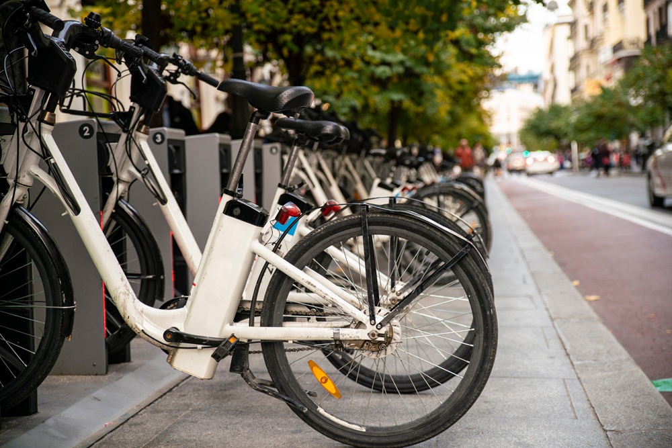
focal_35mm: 56
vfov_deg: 24.2
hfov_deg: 35.6
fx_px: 1045
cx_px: 336
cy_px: 224
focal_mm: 56
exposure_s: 1/30
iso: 100
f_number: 2.8
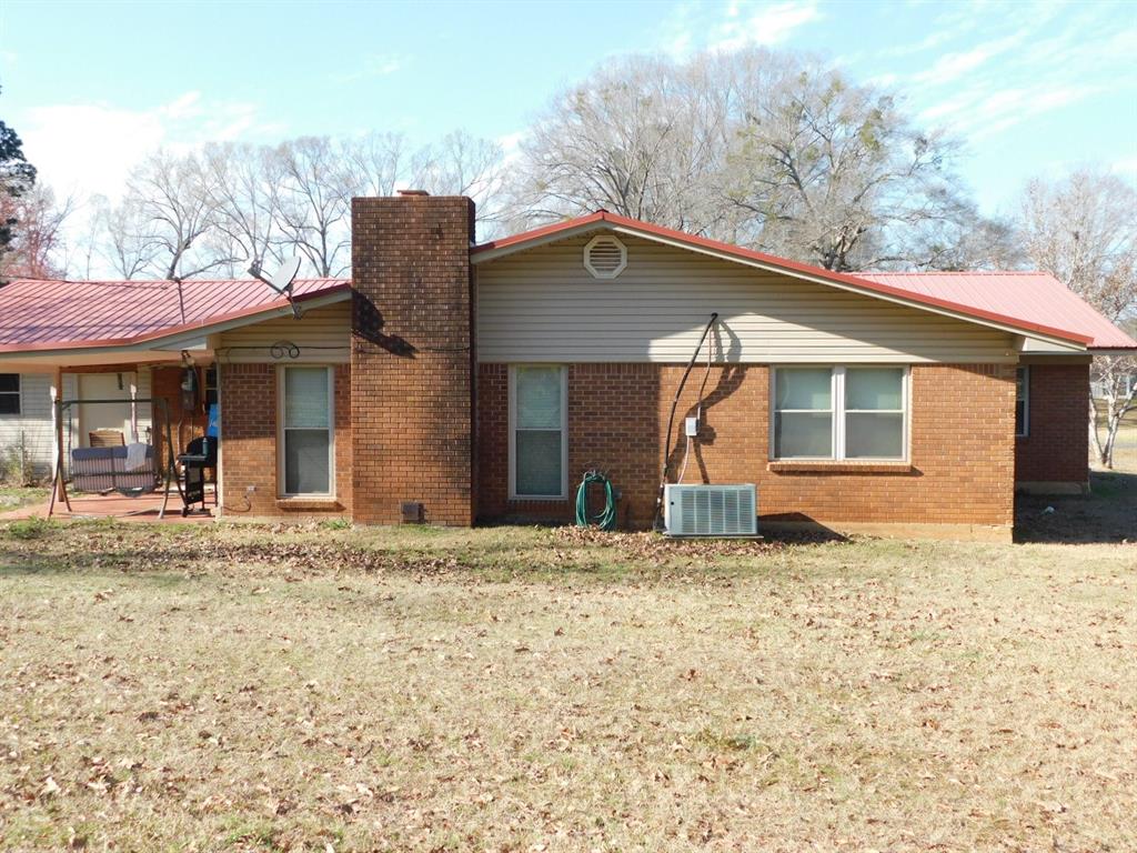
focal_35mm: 36
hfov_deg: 51.4
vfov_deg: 39.7
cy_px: 426
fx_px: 1182
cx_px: 568
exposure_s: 1/400
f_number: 3.5
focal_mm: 6.3
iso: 125
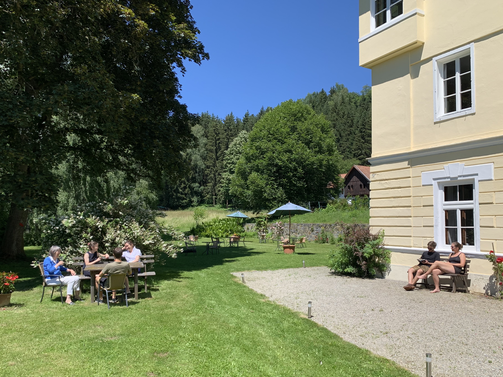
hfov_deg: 61.6
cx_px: 243
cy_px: 196
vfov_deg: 48.2
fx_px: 421
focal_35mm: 29
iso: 25
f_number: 1.8
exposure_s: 1/1845
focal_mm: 4.25
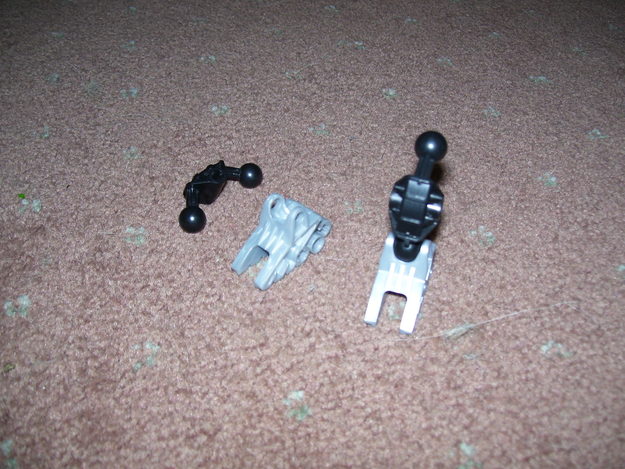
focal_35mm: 36
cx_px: 312
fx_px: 650
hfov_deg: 51.4
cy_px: 234
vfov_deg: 39.7
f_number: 2.7
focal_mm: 6
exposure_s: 1/60
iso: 80
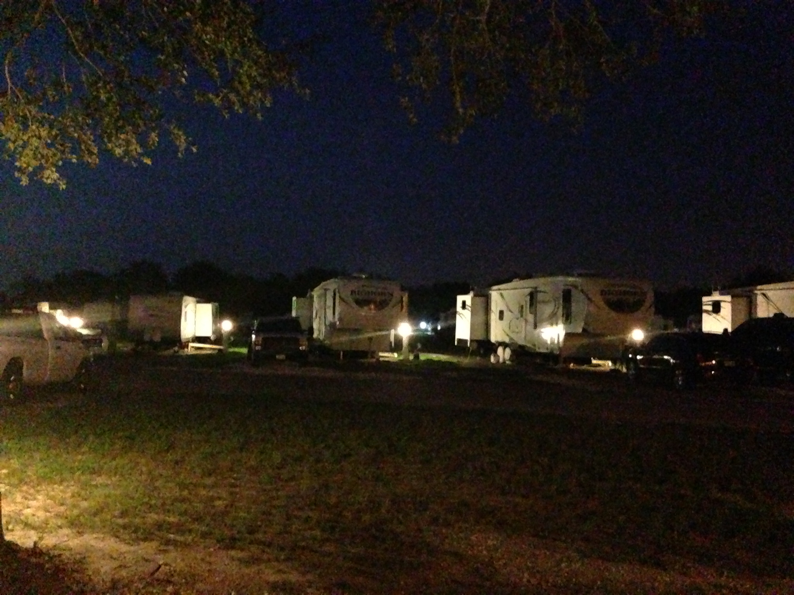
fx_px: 757
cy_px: 298
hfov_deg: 55.4
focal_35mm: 33
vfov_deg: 42.9
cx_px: 397
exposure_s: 1/15
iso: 3200
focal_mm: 4.13
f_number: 2.4
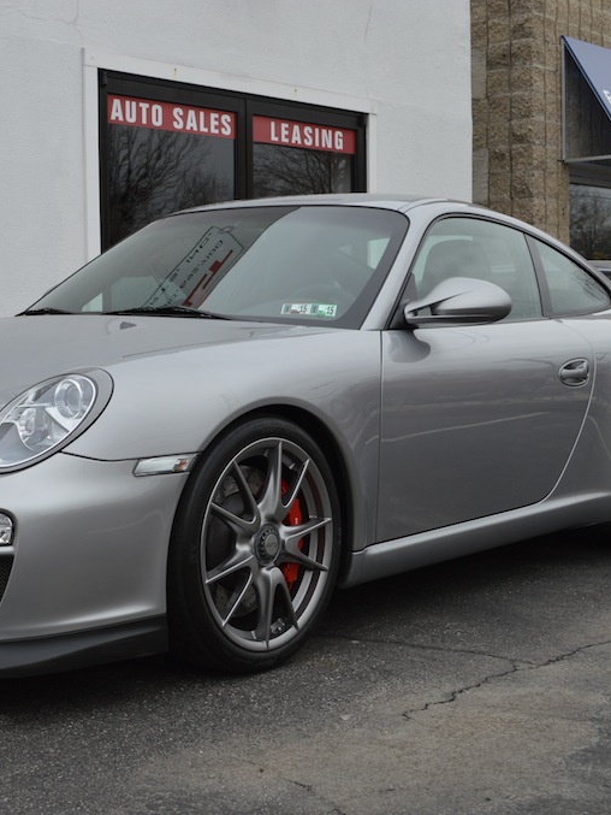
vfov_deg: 31.7
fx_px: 1435
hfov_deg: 23.8
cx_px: 165
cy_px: 406
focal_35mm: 61
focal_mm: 28
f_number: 6.3
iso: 100
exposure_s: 1/160
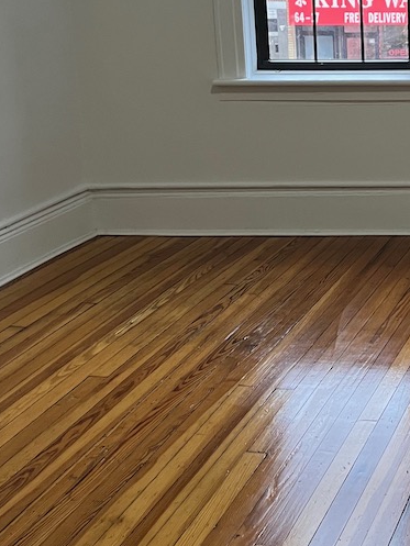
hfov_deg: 20.7
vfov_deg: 28.7
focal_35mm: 67
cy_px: 165
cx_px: 472
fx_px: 1058
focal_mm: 5.1
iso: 125
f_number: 1.6
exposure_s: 1/60
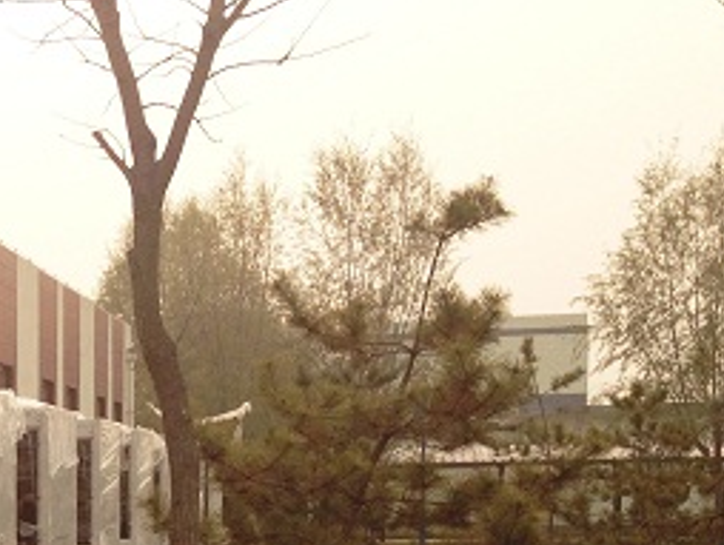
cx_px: -147
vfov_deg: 15.7
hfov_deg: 20.3
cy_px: 693
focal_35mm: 90
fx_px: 1884
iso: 50
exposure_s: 1/1062
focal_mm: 4.28
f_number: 2.4
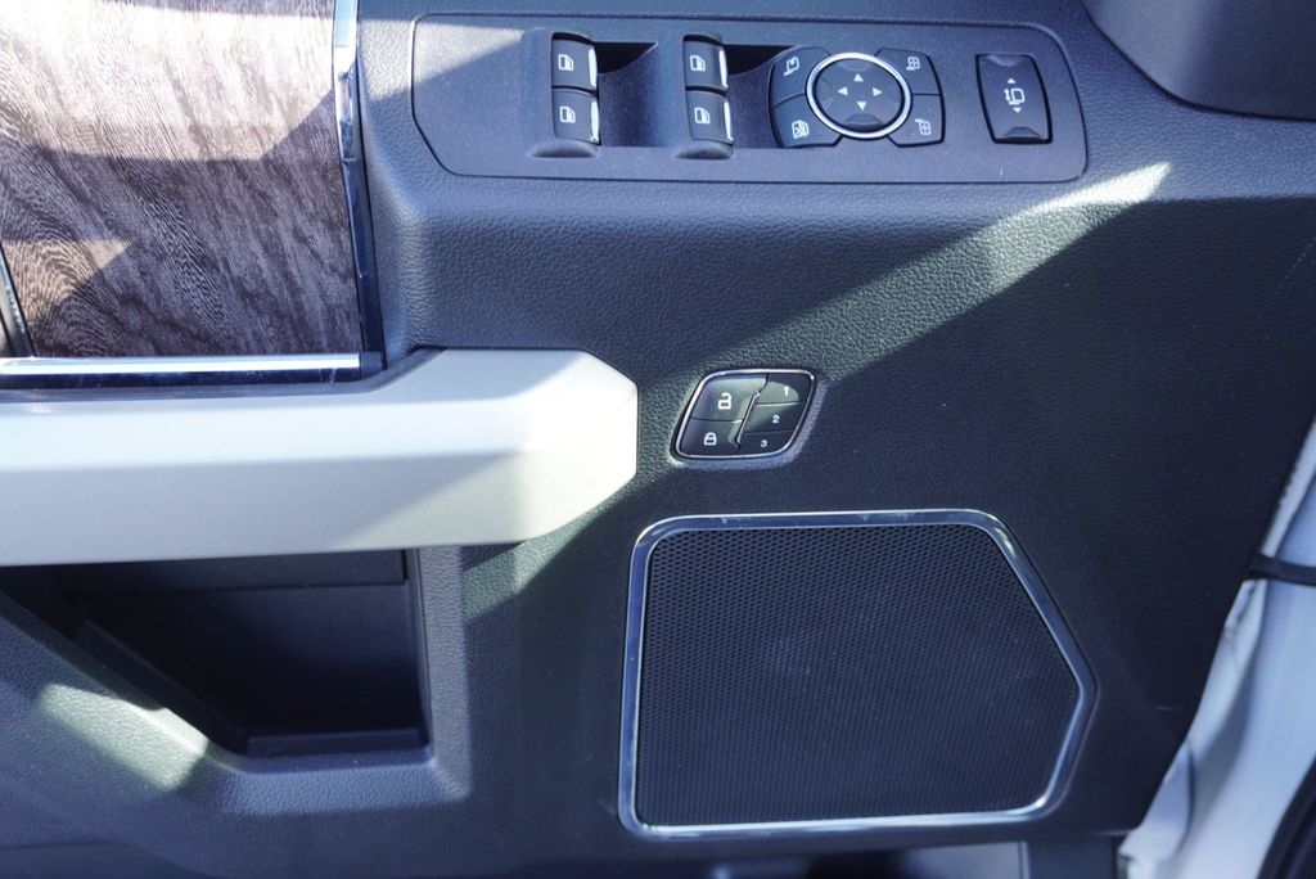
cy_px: 440
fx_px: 1262
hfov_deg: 55.1
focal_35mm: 34
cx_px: 658
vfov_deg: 38.4
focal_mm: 23
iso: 250
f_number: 4
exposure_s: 1/60
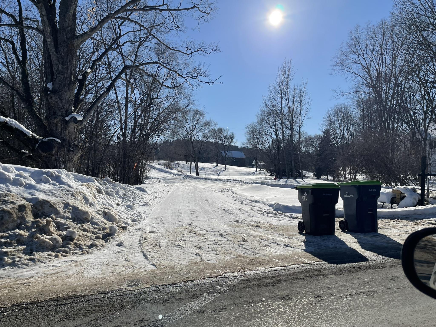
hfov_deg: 69.4
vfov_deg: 54.9
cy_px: 164
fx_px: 315
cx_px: 218
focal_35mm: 25
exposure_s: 1/10989
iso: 32
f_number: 1.6
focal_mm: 5.1
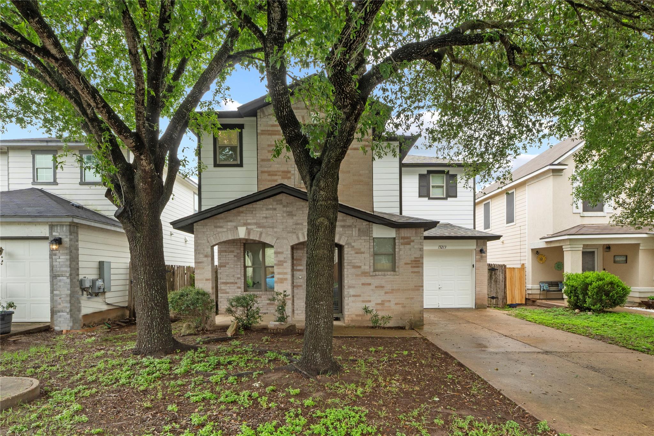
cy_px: 218
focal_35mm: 15
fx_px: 272
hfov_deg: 100.4
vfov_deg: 77.3
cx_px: 327
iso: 250
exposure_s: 1/4
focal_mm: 10
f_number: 11
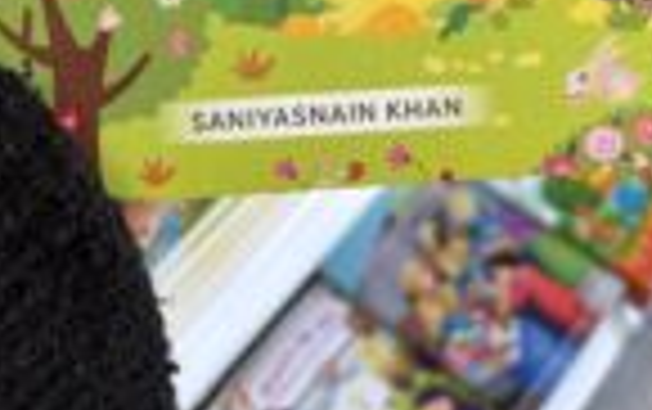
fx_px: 1352
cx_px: 279
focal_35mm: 76
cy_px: -252
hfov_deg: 27.1
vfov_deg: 15.5
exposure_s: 1/100
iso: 40
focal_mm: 5.96
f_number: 1.6
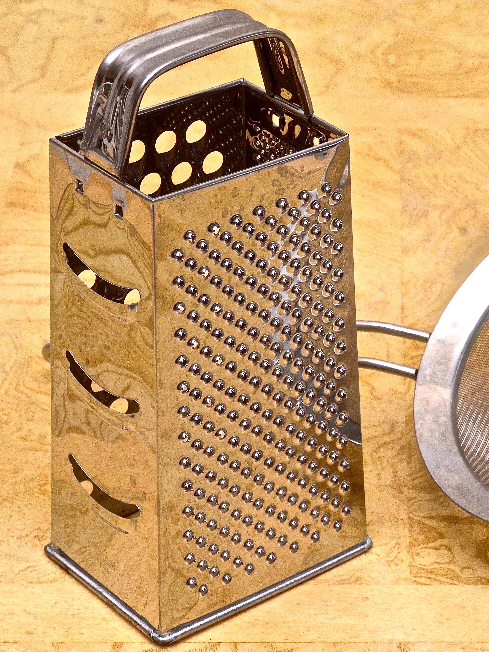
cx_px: 449
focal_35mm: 120
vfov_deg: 16.5
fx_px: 2255
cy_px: 326
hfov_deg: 12.3
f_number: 11
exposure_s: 1/80
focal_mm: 55
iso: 400
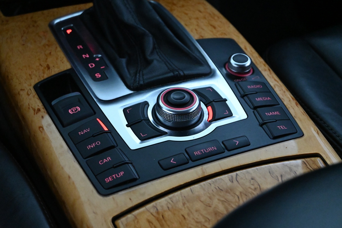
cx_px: 171
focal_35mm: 64
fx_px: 613
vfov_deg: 21.1
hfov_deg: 31.2
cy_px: 114
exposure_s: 1/60
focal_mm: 43
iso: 9000
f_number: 6
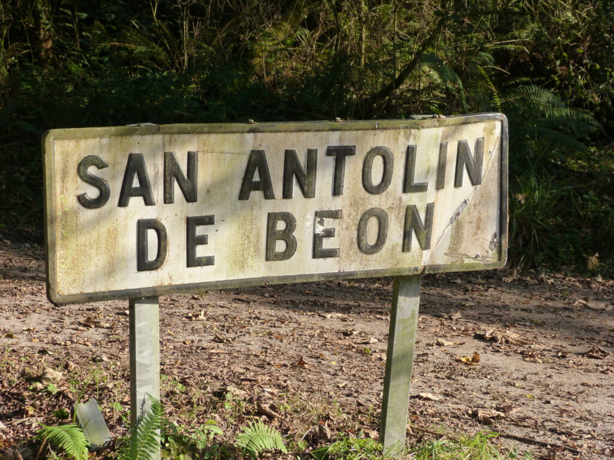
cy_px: 230
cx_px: 307
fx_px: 1366
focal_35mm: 77
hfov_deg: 25.3
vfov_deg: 19.1
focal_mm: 13.8
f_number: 4
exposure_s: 1/125
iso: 125
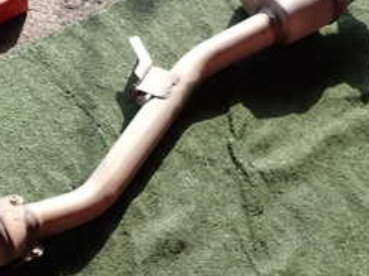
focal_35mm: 61
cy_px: 231
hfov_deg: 30.1
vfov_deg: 23.5
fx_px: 650
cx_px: 22
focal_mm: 4.5
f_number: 2.8
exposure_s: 1/320
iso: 100
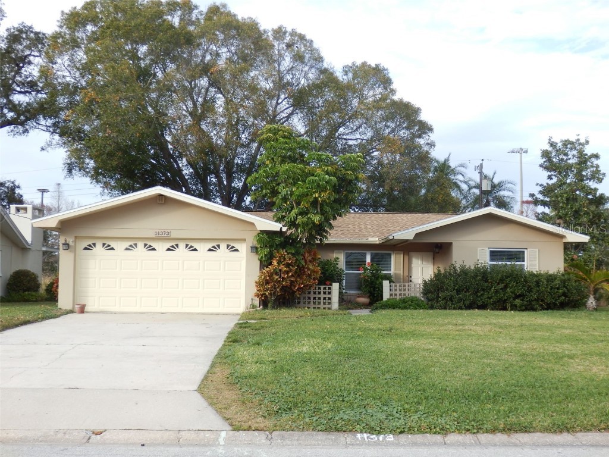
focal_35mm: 40
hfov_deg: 46.8
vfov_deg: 36.0
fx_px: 704
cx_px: 304
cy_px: 228
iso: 80
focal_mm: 7.3
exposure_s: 1/200
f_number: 3.7
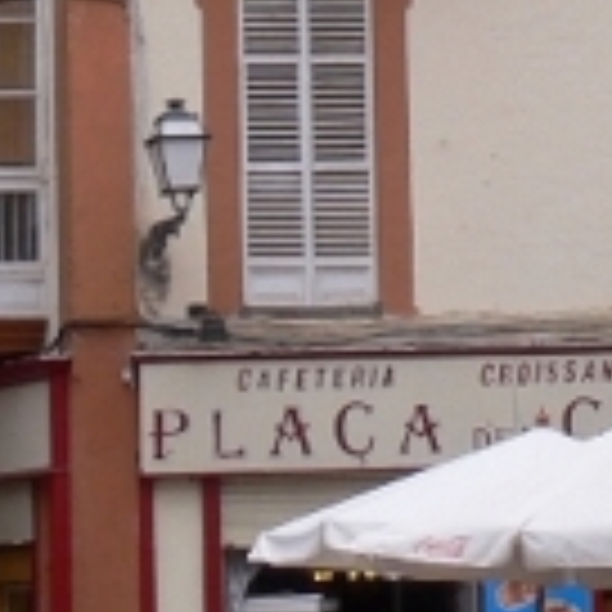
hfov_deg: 6.6
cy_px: -250
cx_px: 612
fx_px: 5281
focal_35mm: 264
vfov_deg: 6.6
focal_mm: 9.6
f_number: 5.6
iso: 80
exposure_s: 1/200
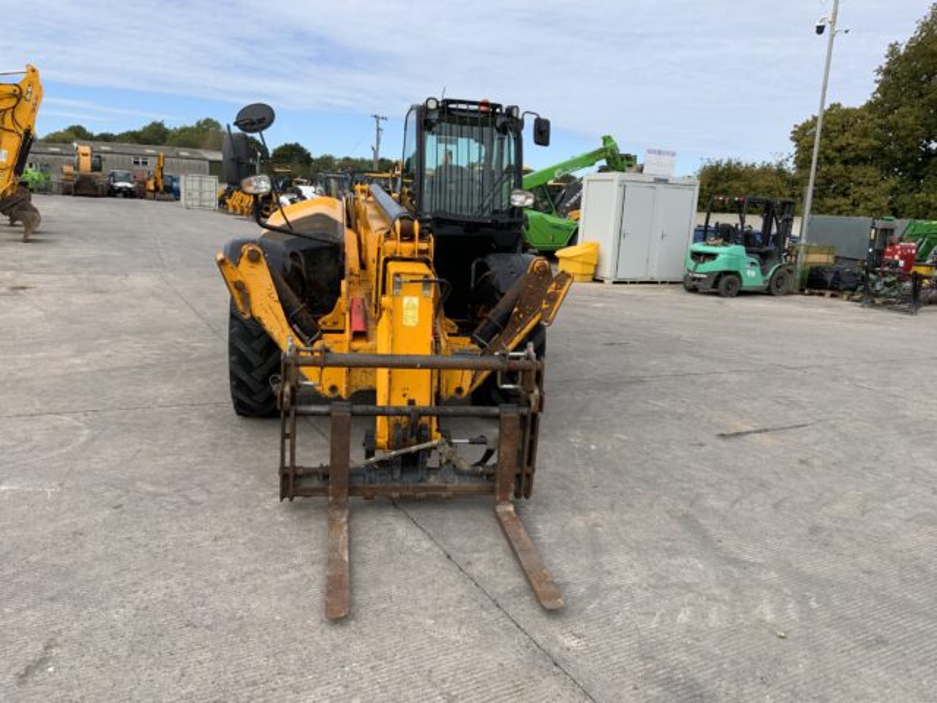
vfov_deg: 48.2
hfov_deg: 61.7
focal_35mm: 29
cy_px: 352
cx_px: 468
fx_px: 785
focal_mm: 3
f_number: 1.8
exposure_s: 1/1451
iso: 16
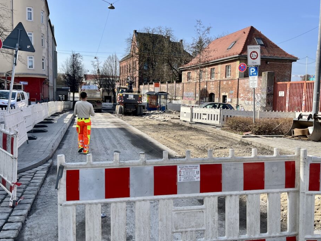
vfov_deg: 48.2
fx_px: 269
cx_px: 166
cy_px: 118
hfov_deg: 61.6
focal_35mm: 29
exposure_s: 1/1832
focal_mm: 5.1
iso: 50
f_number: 1.6
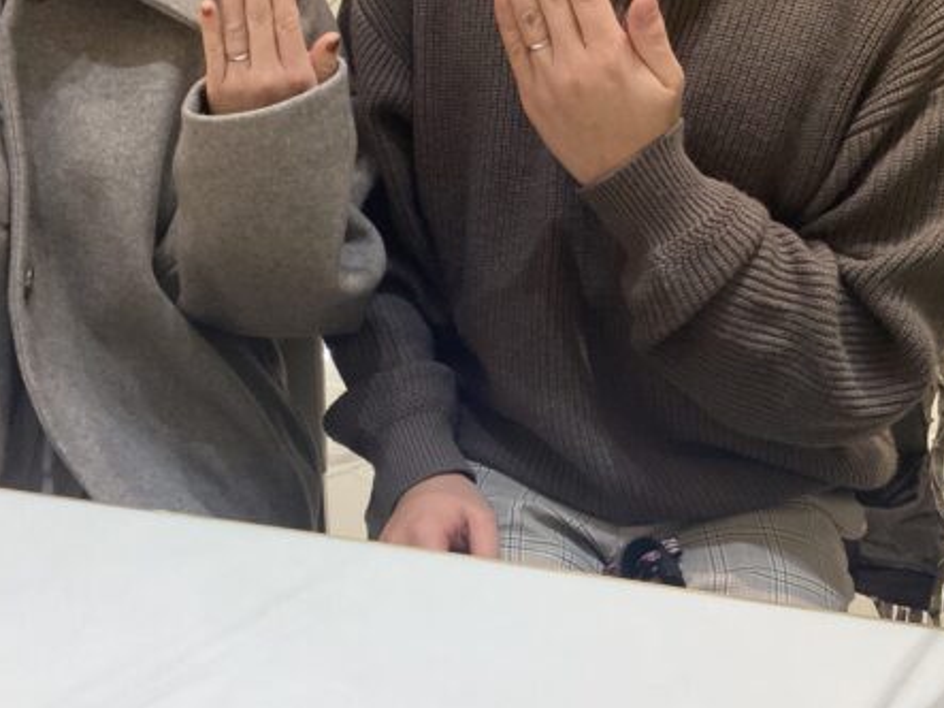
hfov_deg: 44.6
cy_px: 375
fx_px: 1145
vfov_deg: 34.3
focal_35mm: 42
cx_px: 384
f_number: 2.4
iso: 40
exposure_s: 1/120
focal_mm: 3.3
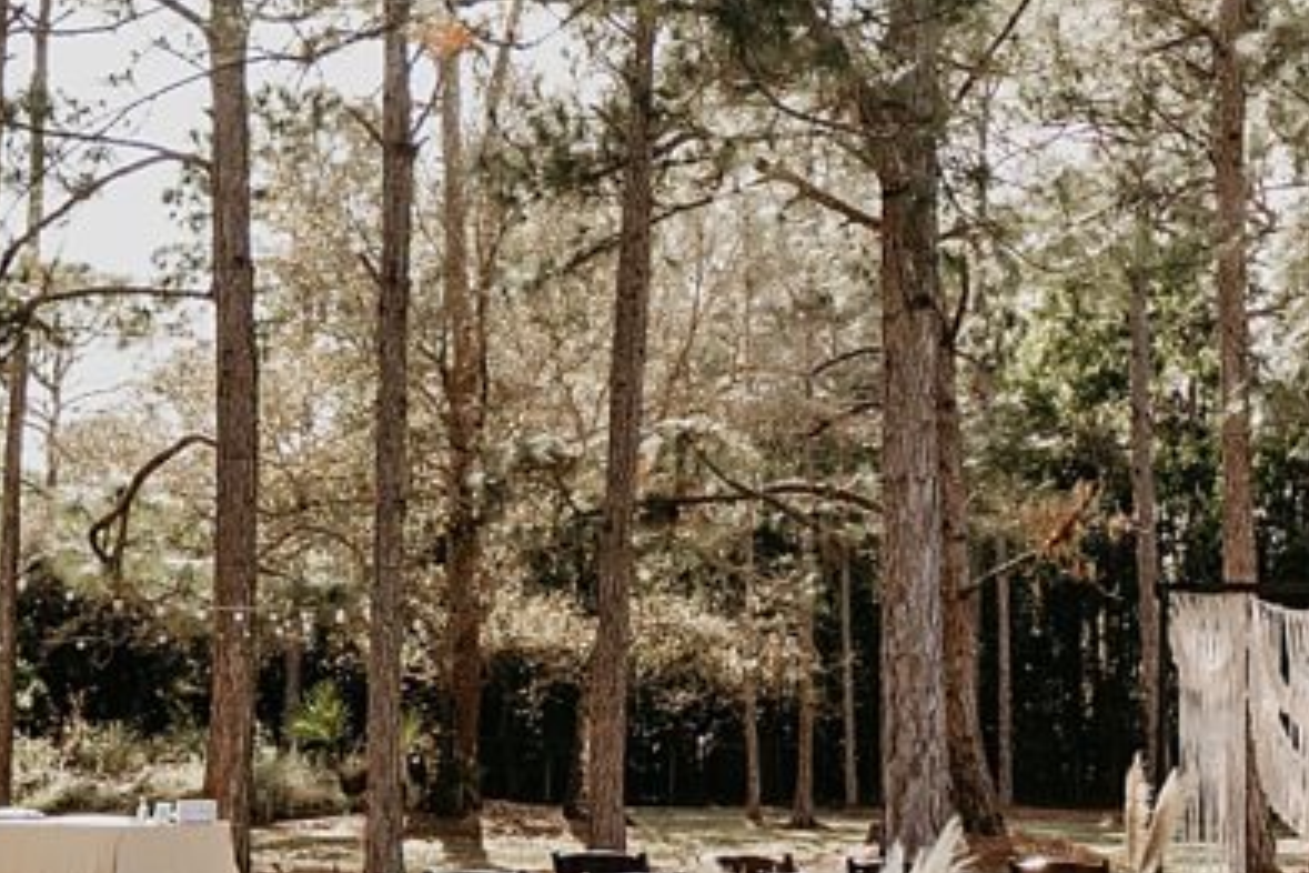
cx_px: 1342
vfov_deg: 18.7
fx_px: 2654
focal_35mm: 73
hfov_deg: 26.1
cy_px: 380
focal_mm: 28
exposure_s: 1/640
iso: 250
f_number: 2.8
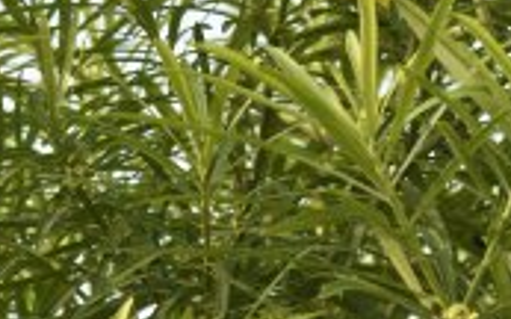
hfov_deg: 7.0
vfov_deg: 4.4
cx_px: 671
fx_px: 4146
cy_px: 224
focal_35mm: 298
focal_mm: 55
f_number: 6.3
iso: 100
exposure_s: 1/80
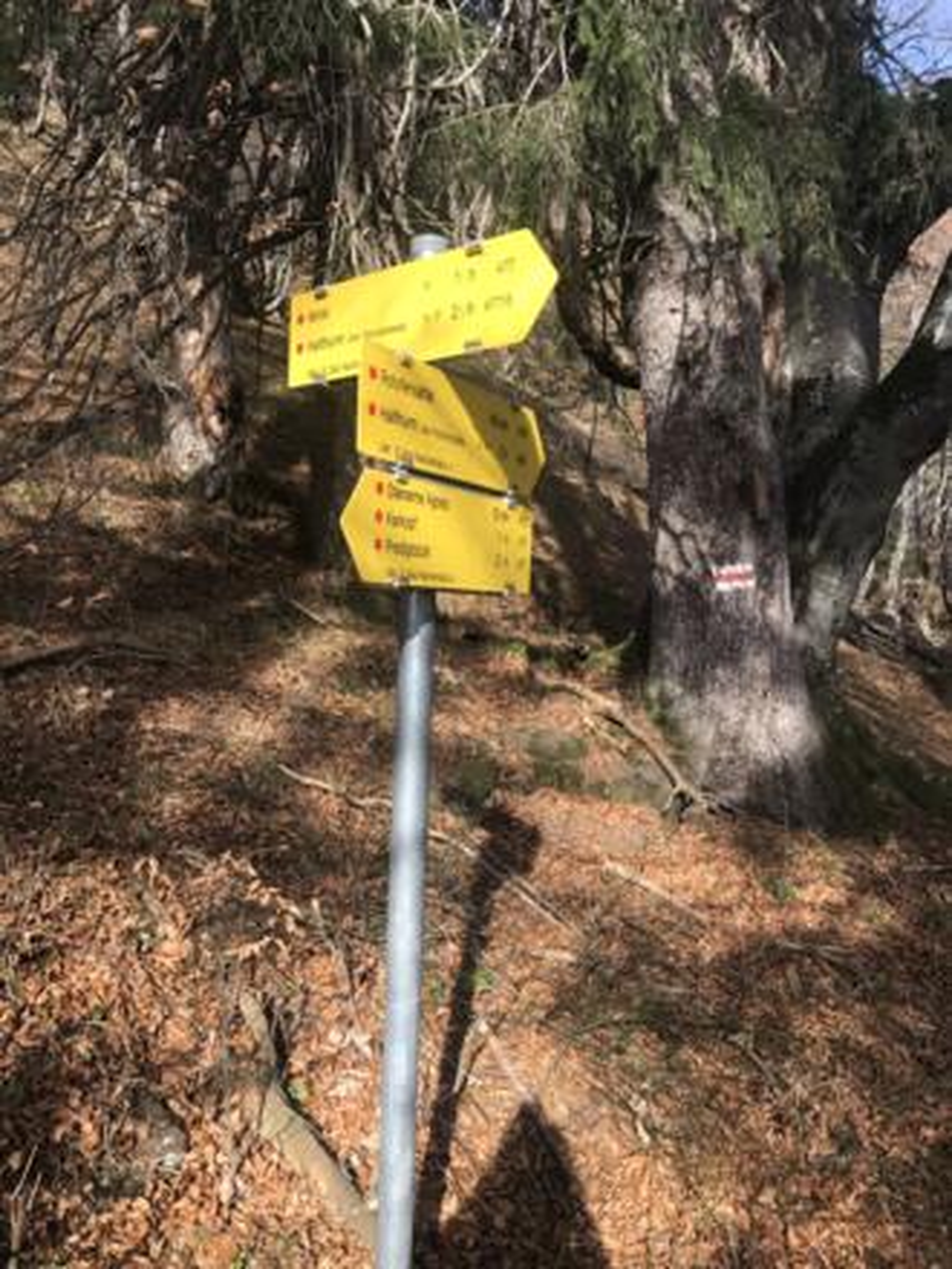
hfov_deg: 49.7
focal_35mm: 28
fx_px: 1027
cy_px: 634
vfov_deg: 63.4
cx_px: 476
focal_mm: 3.99
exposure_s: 1/499
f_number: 1.8
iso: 20
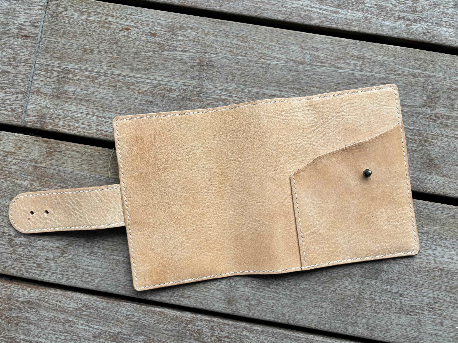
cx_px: 229
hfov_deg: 67.3
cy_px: 172
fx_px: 344
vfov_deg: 53.1
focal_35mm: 26
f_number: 1.6
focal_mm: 5.96
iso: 125
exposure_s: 1/74
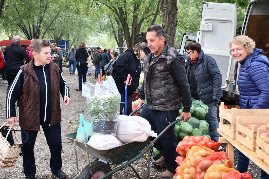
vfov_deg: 28.1
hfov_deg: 41.1
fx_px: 359
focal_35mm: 48
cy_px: 90
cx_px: 134
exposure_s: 1/250
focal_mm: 32
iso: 800
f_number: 4
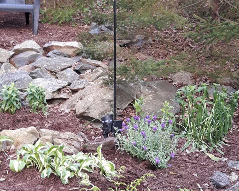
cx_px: 72
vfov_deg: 21.0
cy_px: 91
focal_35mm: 73
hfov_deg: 25.9
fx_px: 516
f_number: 1.9
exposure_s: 1/33
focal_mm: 3.7
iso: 64
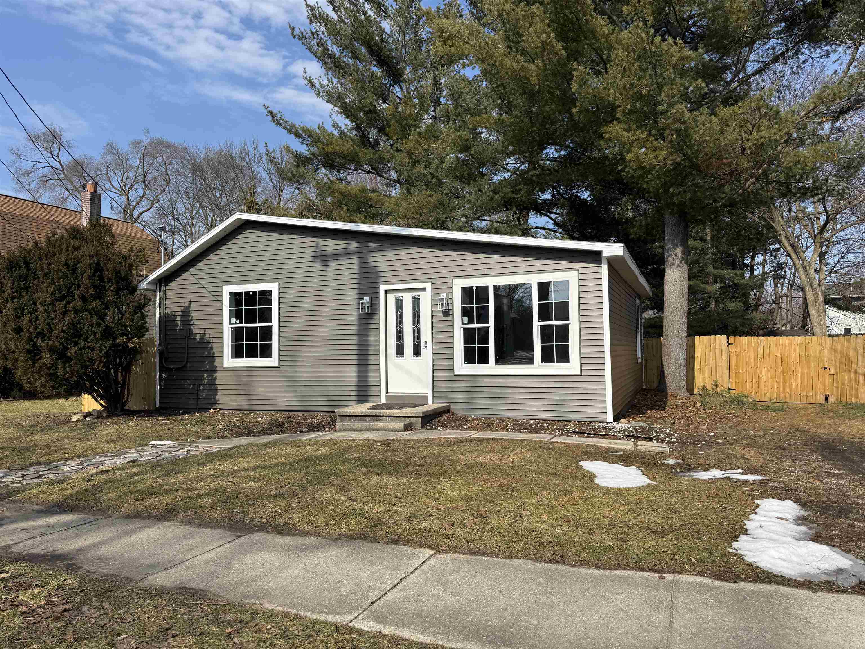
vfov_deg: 56.8
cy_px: 324
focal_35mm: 24
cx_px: 432
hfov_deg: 71.6
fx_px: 600
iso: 80
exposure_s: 1/4975
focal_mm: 6.76
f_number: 1.78
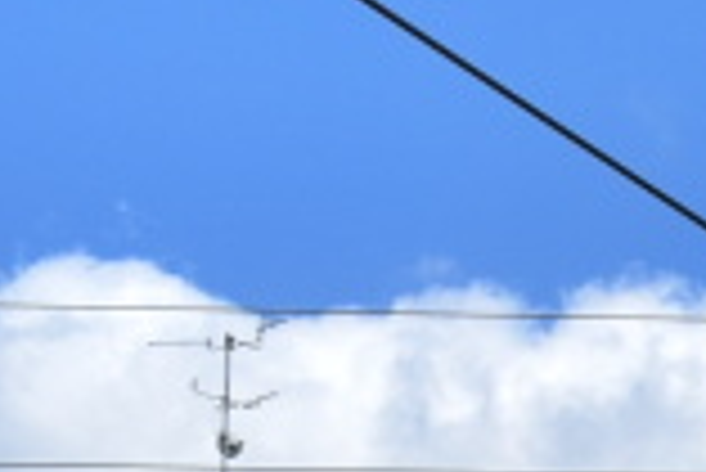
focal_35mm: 284
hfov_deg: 6.6
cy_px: 1436
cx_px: 2069
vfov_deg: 4.6
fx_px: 5580
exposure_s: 1/400
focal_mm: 29
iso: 200
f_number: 10
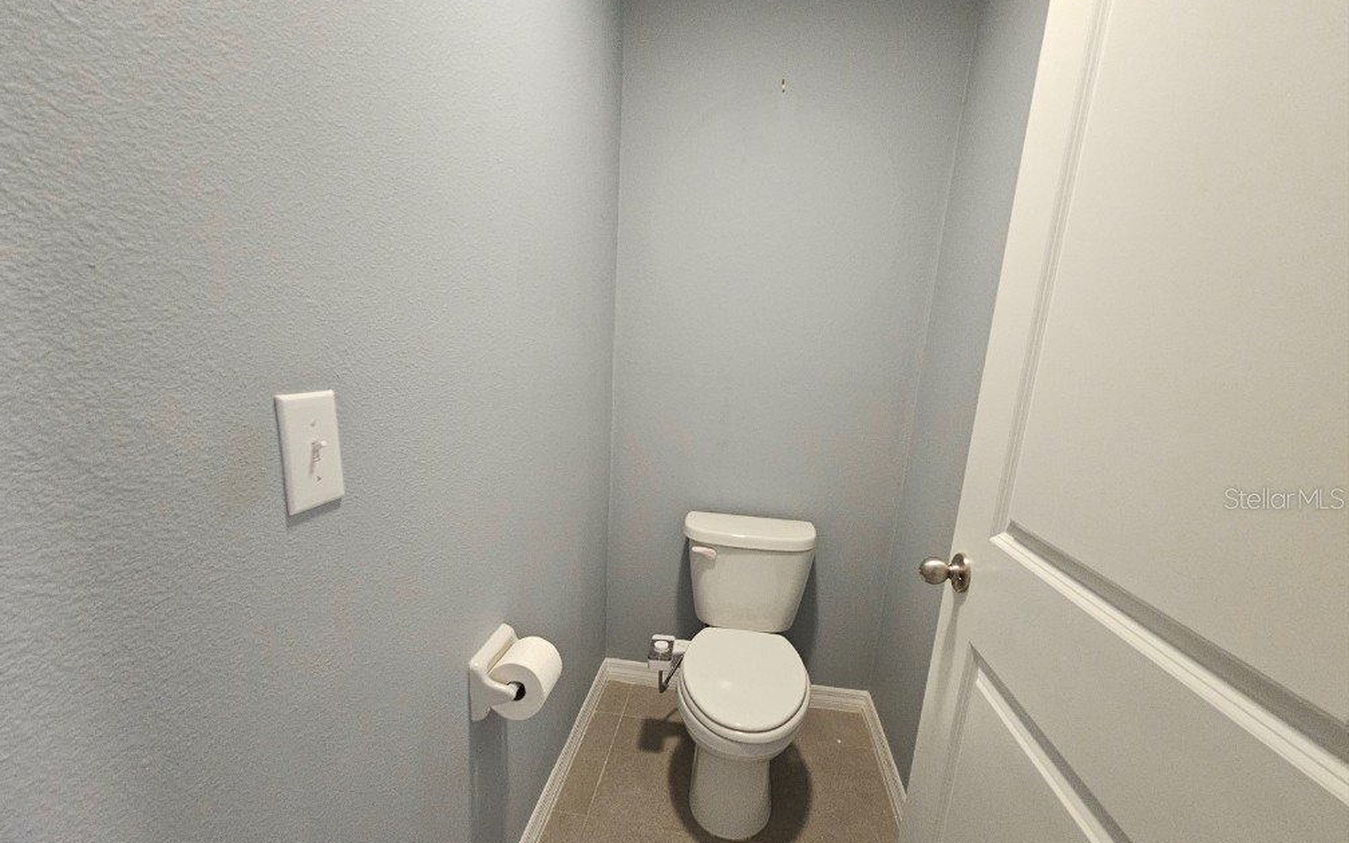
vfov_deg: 77.9
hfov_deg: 105.3
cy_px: 498
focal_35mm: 14
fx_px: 515
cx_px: 665
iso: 400
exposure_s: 1/30
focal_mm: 2.2
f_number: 2.2
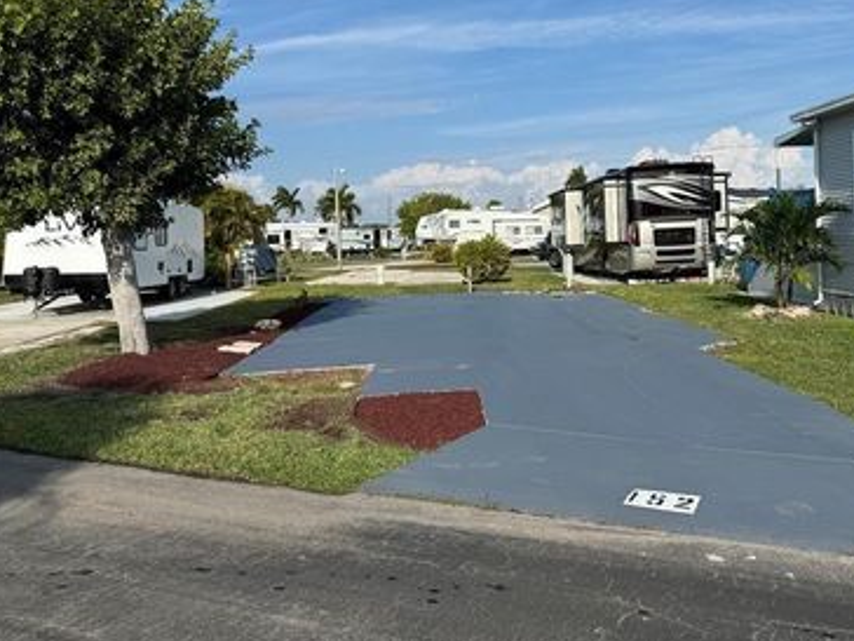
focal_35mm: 33
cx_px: 497
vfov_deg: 42.6
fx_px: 814
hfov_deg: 55.1
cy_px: 234
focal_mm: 6.86
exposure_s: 1/7092
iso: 80
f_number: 1.78
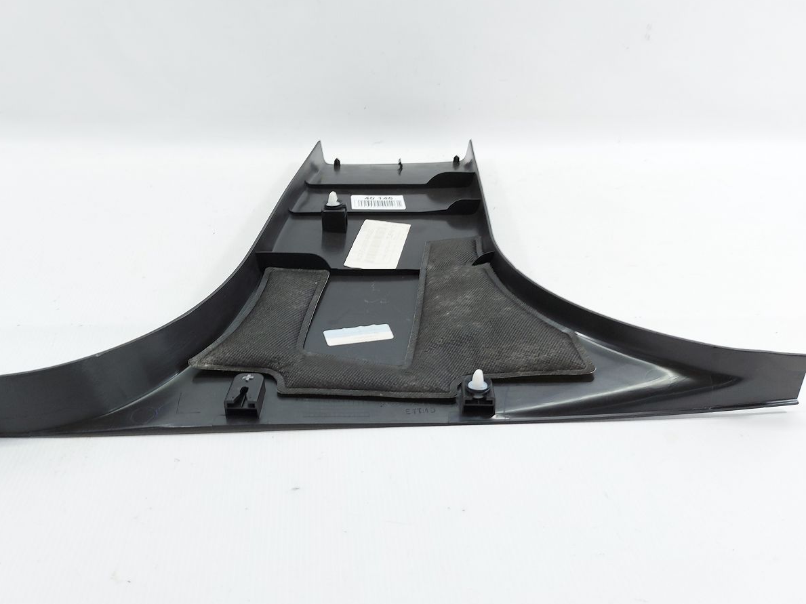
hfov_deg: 63.3
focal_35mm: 28
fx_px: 652
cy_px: 316
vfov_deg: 49.7
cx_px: 357
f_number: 1.8
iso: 50
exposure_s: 1/50
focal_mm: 5.23
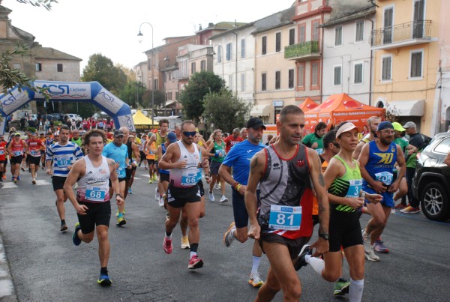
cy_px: 151
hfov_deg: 41.0
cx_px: 225
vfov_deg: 28.2
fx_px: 601
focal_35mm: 48
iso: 1000
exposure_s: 1/1250
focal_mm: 32
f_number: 5
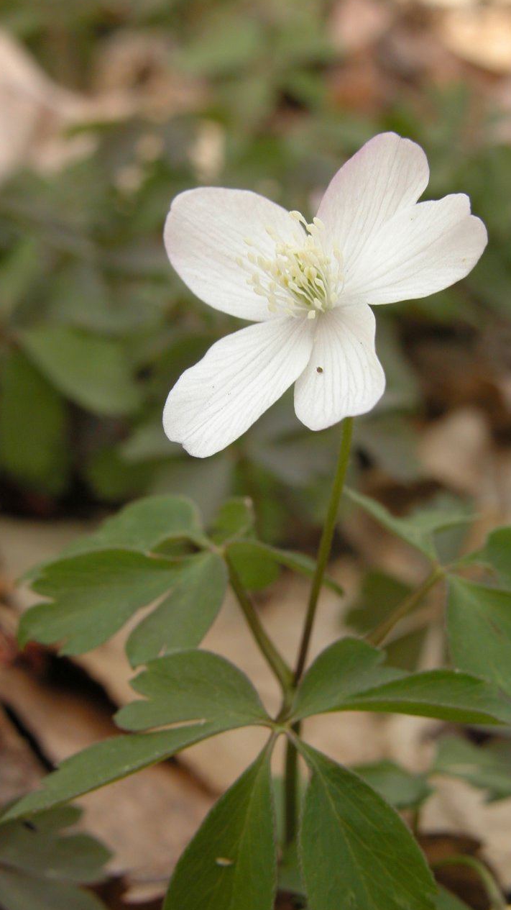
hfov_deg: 14.1
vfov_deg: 24.7
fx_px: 2073
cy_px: 452
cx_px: 271
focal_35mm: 86
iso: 100
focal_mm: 19.9
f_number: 7.6
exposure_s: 1/76.1
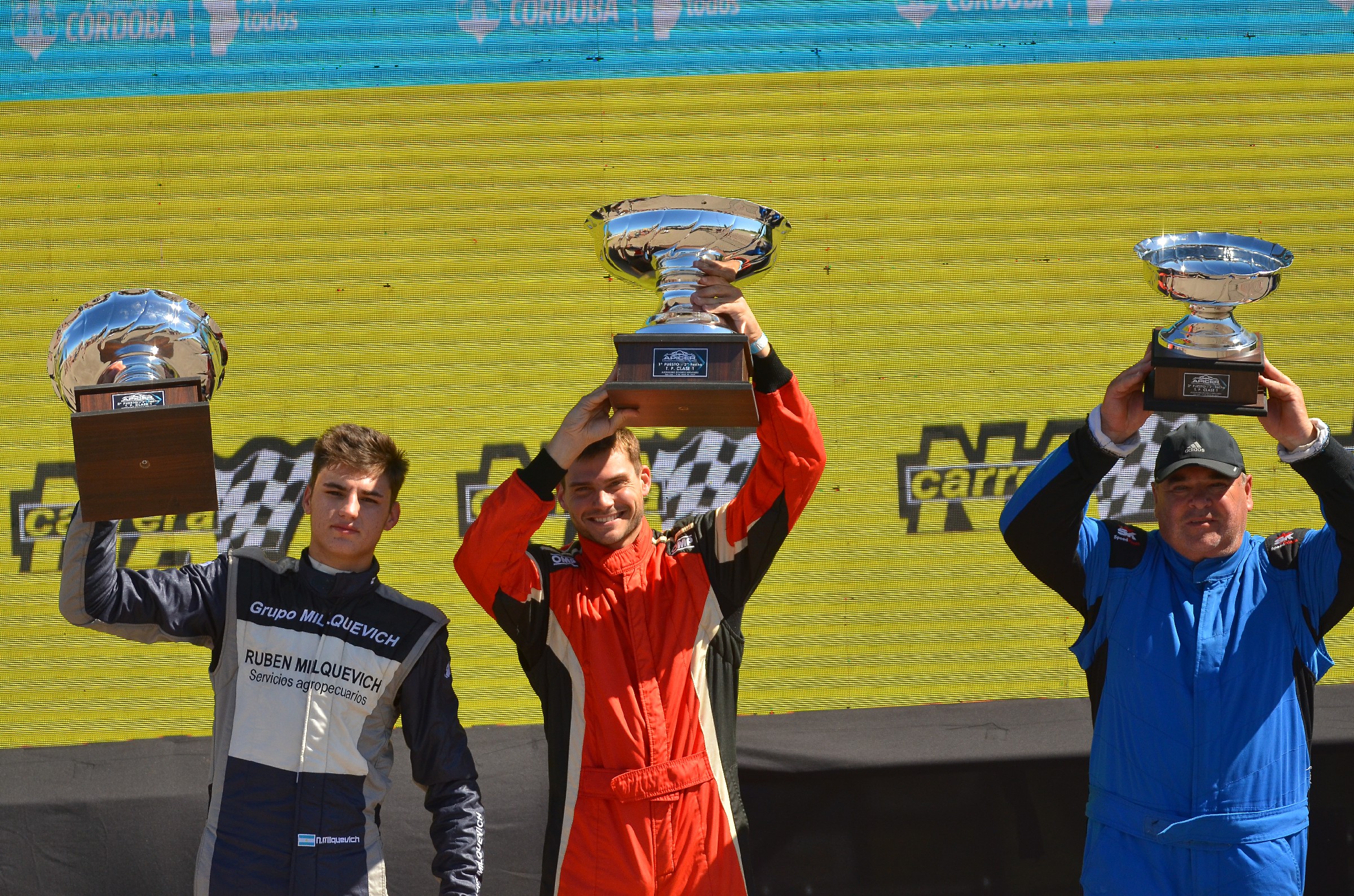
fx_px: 3941
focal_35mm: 105
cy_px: 448
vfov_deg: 13.0
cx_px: 677
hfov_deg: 19.5
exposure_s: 1/6400
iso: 400
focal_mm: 70
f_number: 2.8
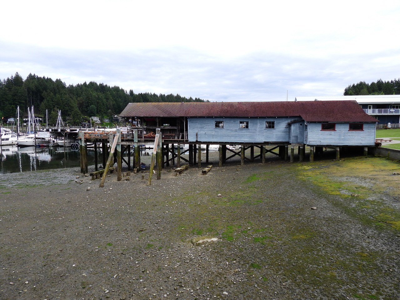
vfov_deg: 56.8
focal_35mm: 24
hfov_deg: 71.6
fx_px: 277
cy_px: 150
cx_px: 200
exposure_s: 1/1000
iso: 100
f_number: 2.8
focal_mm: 4.3
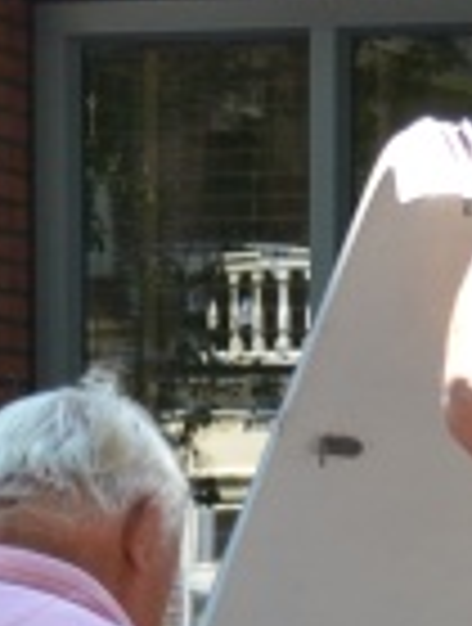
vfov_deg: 5.9
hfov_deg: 4.5
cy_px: 1074
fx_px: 5990
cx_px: 450
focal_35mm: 331
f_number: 5.6
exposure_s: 1/125
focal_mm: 32
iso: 160
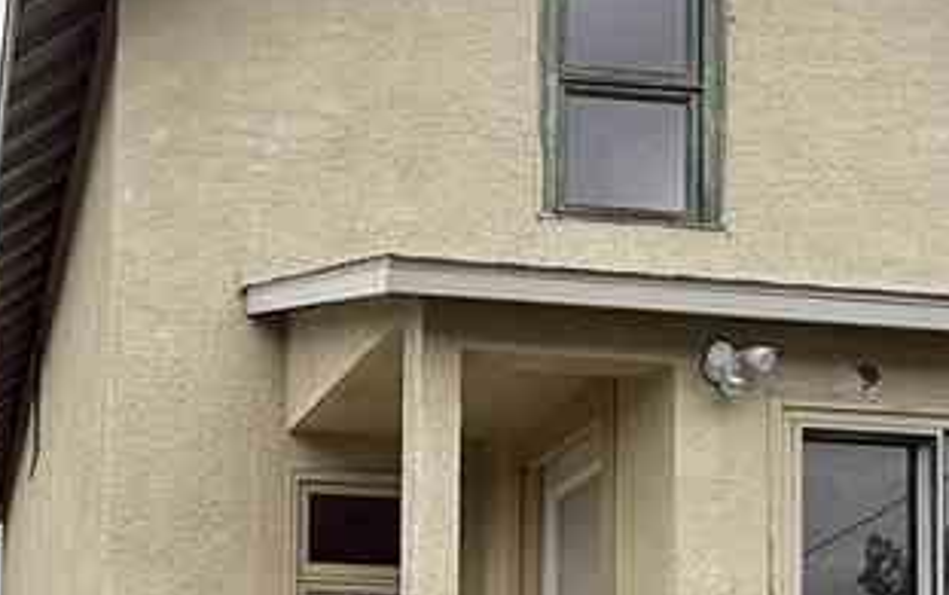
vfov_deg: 19.2
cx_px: 52
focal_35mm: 61
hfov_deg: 31.5
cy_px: 842
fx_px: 1579
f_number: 2.2
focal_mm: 2.22
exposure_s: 1/257
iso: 50
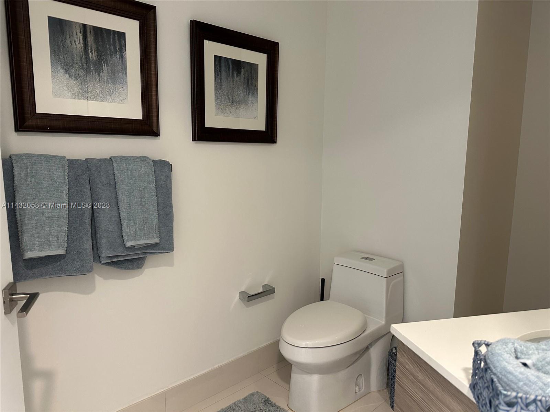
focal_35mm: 24
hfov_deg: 71.6
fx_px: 381
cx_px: 275
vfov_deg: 56.8
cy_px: 206
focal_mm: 6.86
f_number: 1.78
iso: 320
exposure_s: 1/60
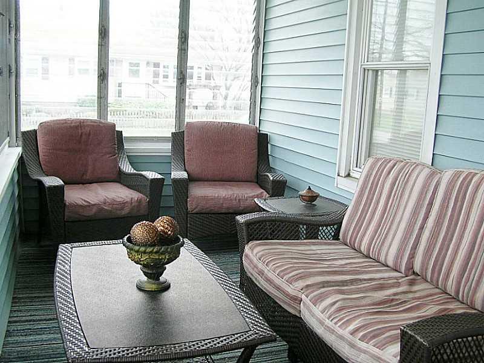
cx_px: 242
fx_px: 503
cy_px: 182
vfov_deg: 39.7
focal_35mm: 36
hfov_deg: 51.4
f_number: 2.7
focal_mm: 6
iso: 50
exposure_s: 1/72.1
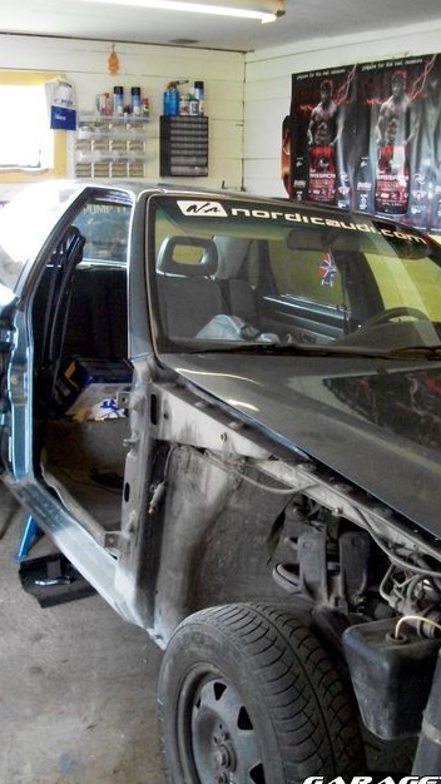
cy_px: 395
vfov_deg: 51.6
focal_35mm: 39
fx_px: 811
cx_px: 217
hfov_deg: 30.4
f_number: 3.1
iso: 800
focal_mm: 6.3
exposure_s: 1/30
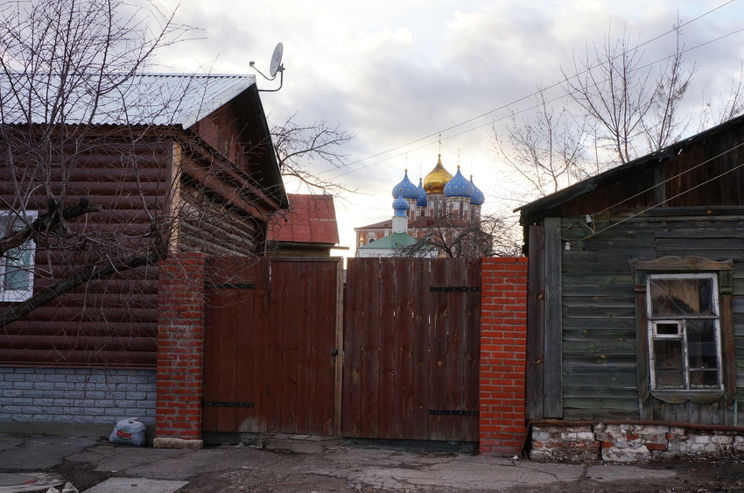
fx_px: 897
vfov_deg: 30.7
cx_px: 372
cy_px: 246
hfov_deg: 45.0
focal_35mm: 44
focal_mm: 29
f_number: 9
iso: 400
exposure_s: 1/200
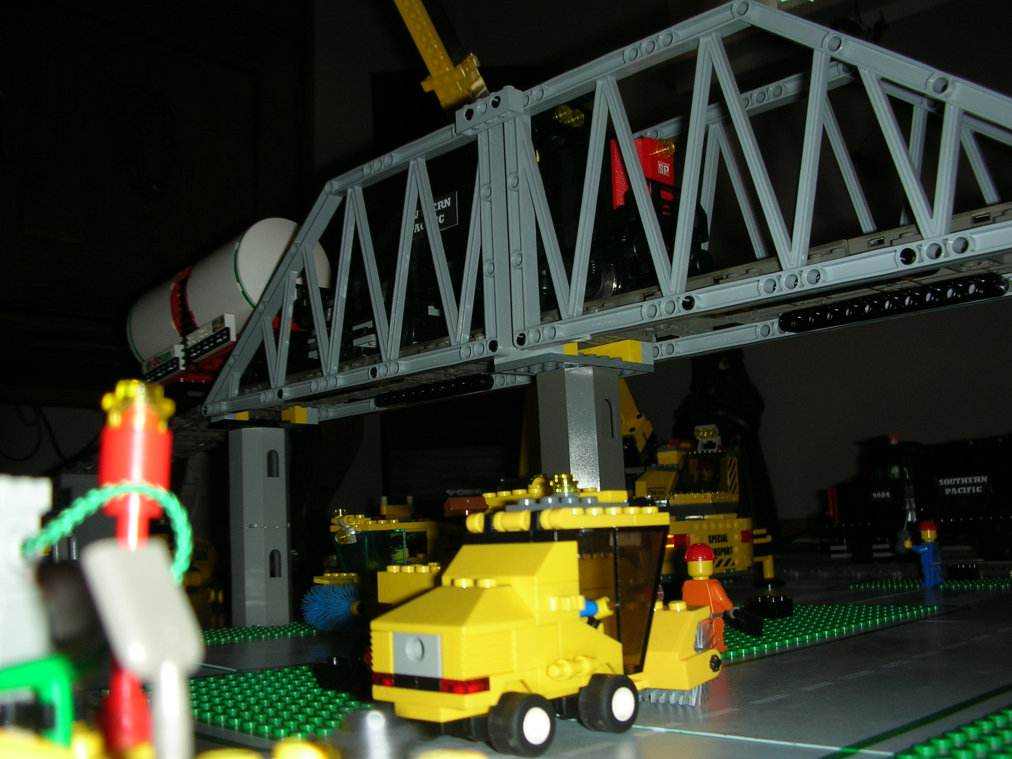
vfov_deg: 40.7
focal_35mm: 35
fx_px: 1023
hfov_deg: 52.6
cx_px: 506
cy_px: 380
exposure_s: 1/60.1
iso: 50
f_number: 3
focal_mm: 5.8
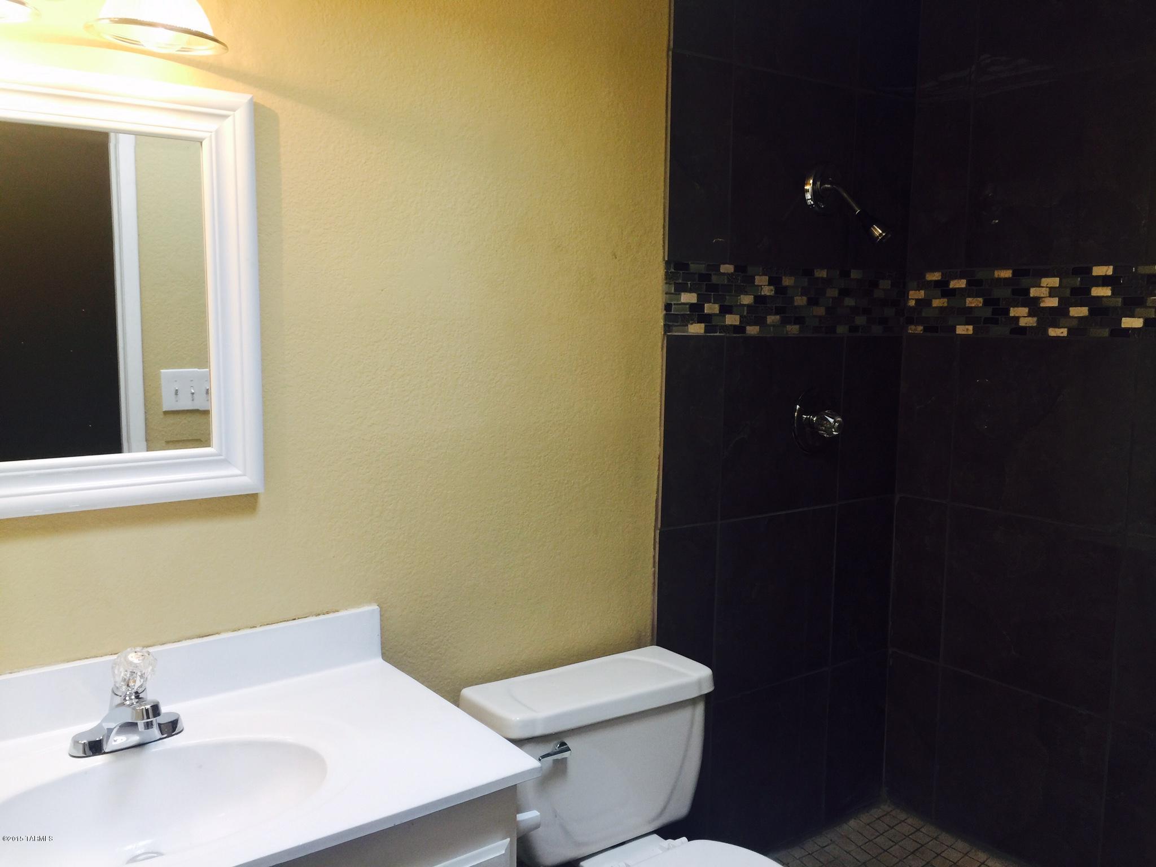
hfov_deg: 61.7
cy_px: 434
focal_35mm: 29
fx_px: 968
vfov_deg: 48.2
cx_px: 578
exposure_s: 1/30
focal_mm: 4.15
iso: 32
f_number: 2.2
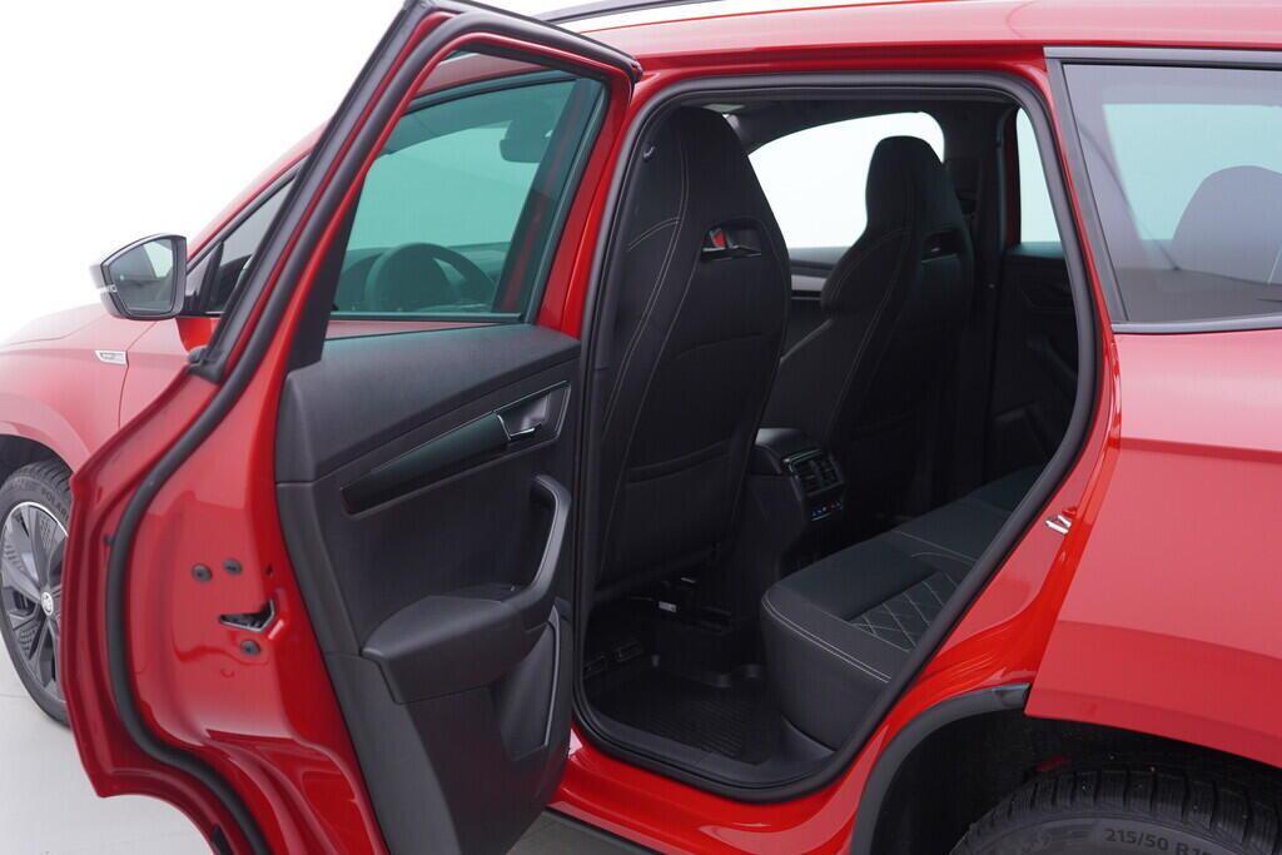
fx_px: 1282
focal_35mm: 36
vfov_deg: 36.9
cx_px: 641
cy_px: 428
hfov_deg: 53.1
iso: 125
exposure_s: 1/40
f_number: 2.8
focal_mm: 24
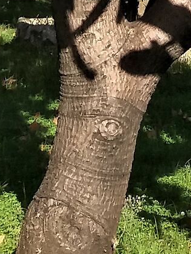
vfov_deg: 10.8
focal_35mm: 159
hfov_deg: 9.3
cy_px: -326
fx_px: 1170
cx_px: 138
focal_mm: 3.7
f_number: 1.9
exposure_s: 1/1089
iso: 64
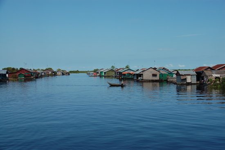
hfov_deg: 37.9
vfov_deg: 25.7
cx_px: 112
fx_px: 328
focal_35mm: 52
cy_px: 75
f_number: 7.1
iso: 200
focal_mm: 35
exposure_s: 1/1000
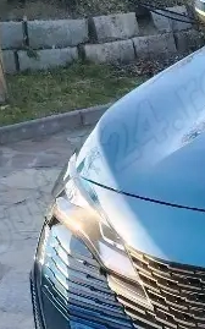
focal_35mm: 126
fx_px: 1127
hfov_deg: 9.3
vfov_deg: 16.5
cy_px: 209
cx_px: 500
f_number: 1.75
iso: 456
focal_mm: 5.25
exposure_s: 1/909
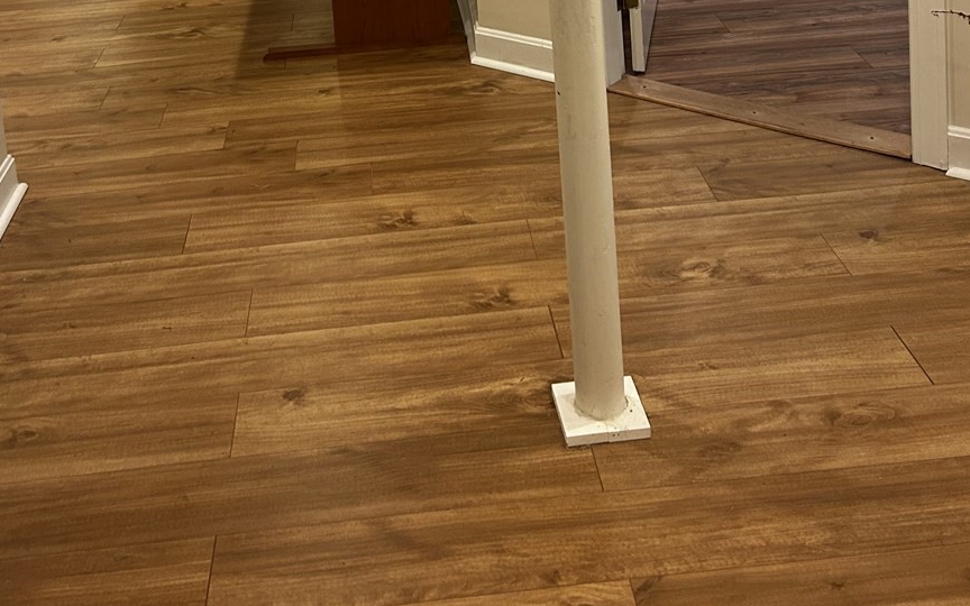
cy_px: -210
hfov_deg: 41.0
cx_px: 429
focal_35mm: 49
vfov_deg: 23.0
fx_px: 1295
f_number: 1.5
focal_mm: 5.7
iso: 125
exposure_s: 1/78
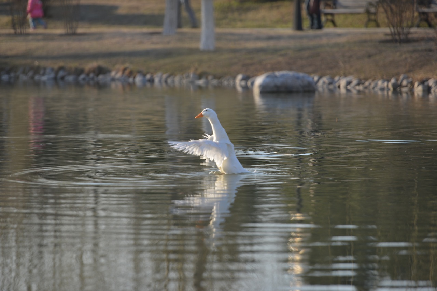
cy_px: 146
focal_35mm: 200
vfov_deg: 6.9
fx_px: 2428
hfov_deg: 10.3
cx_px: 218
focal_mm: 200
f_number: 2.8
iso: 200
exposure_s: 1/1000
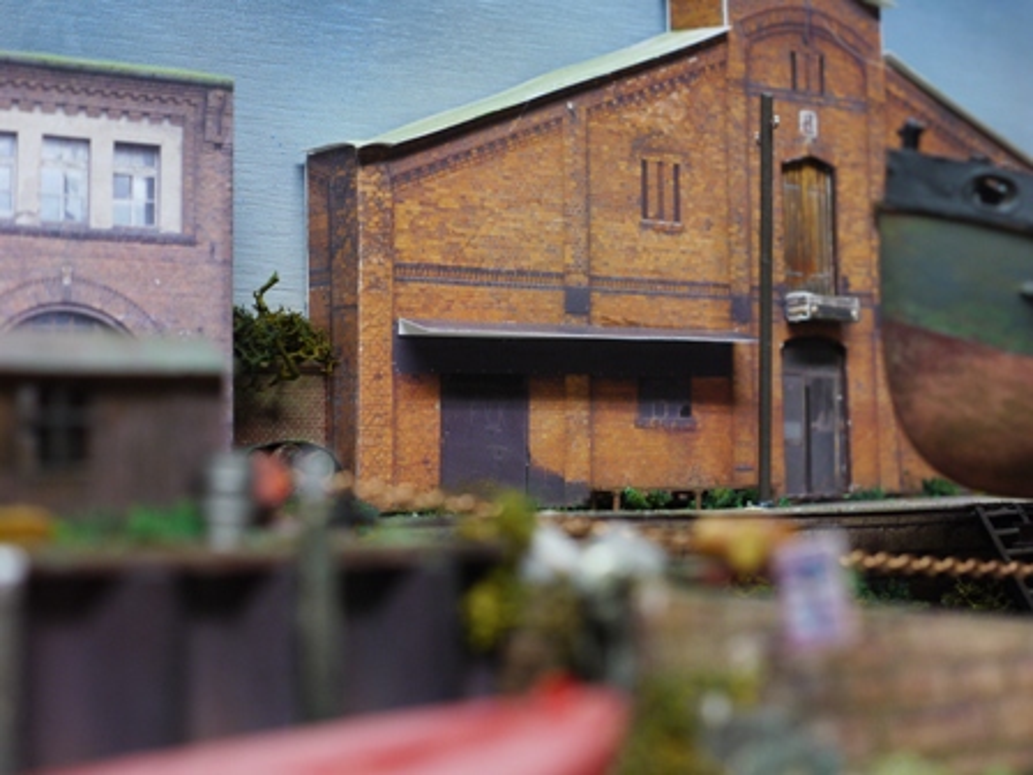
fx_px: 2029
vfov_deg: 21.6
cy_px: 388
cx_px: 516
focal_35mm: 68
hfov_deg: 28.6
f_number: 5.5
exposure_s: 1/20
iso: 400
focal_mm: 34
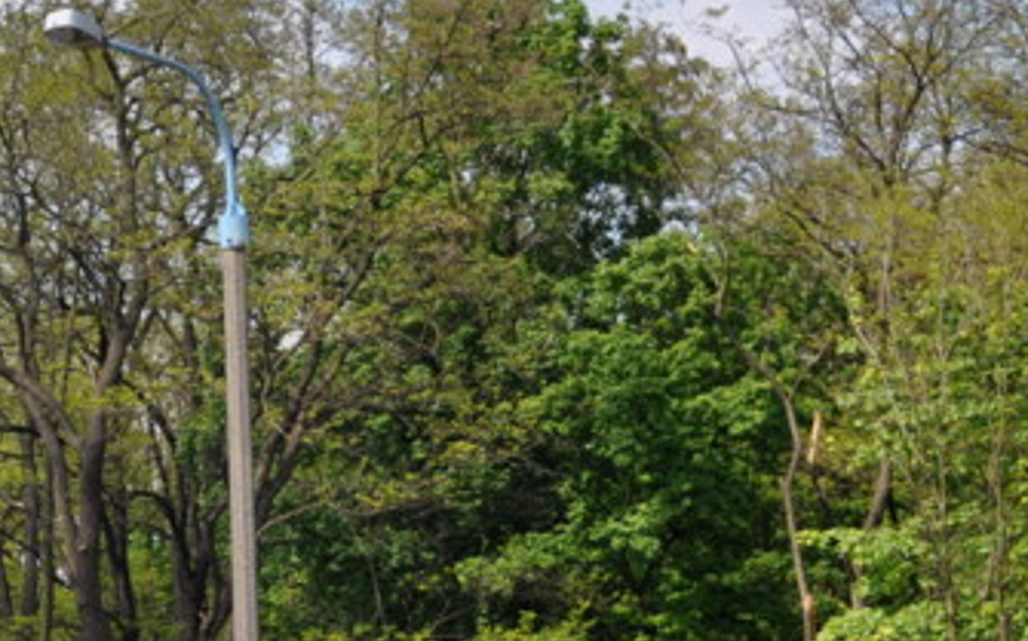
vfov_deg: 8.4
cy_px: 564
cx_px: -184
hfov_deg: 13.1
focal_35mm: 156
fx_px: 4368
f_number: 5.6
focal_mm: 38
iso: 400
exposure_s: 1/1250
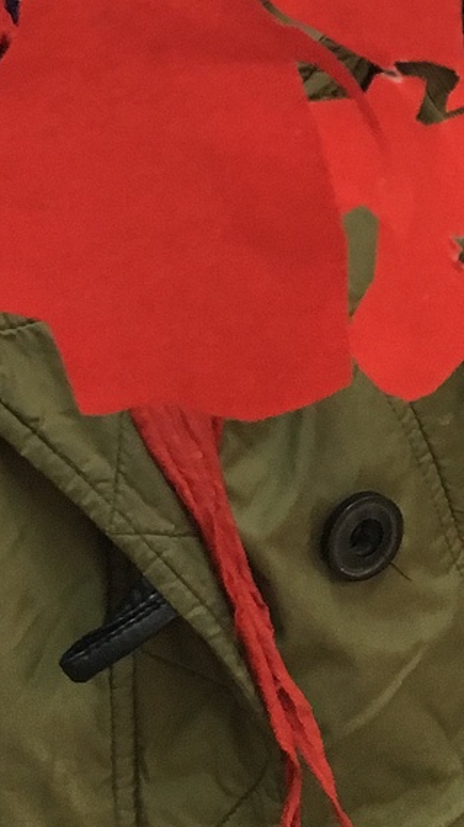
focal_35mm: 95
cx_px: 228
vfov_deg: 22.3
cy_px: 232
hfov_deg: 12.7
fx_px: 2080
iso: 160
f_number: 2.2
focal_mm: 4.15
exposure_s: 1/33
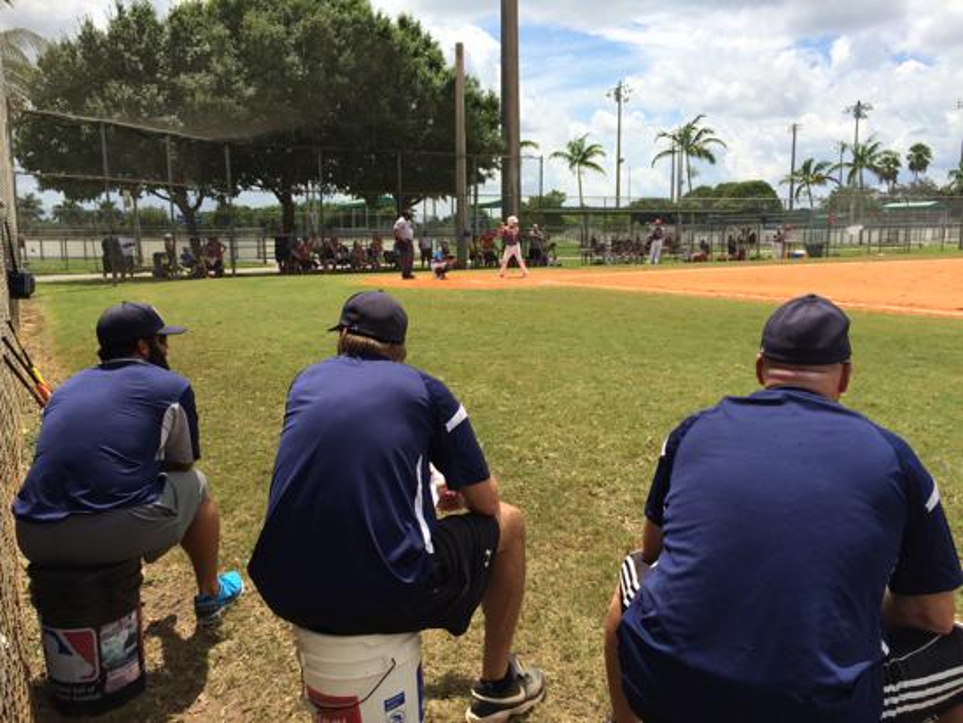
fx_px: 807
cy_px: 362
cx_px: 482
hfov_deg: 61.6
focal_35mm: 29
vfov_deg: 48.3
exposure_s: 1/2415
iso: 32
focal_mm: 4.15
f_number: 2.2
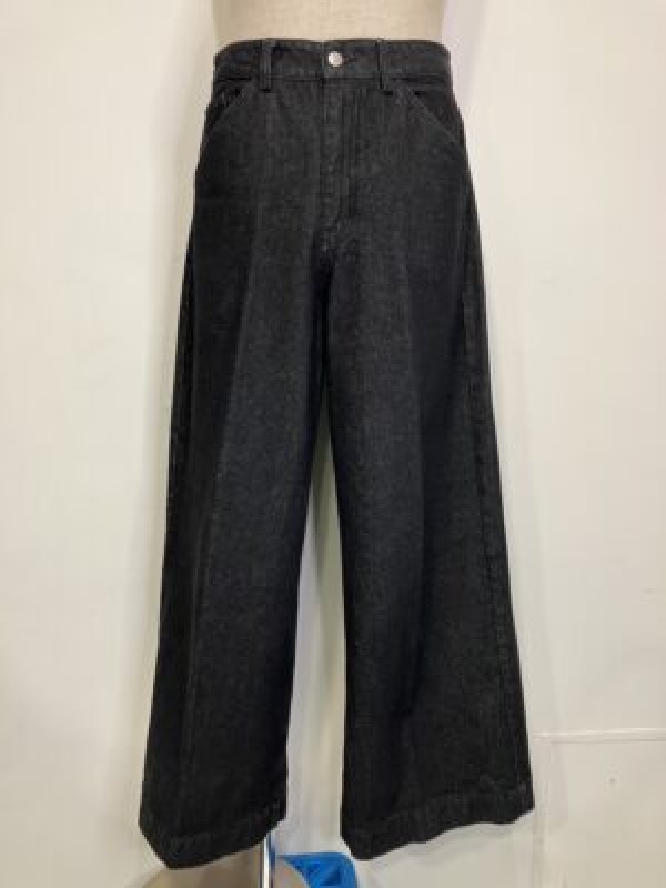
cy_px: 444
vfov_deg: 63.4
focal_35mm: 28
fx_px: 718
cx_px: 333
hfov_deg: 49.7
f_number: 1.8
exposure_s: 1/50
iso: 125
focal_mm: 3.99
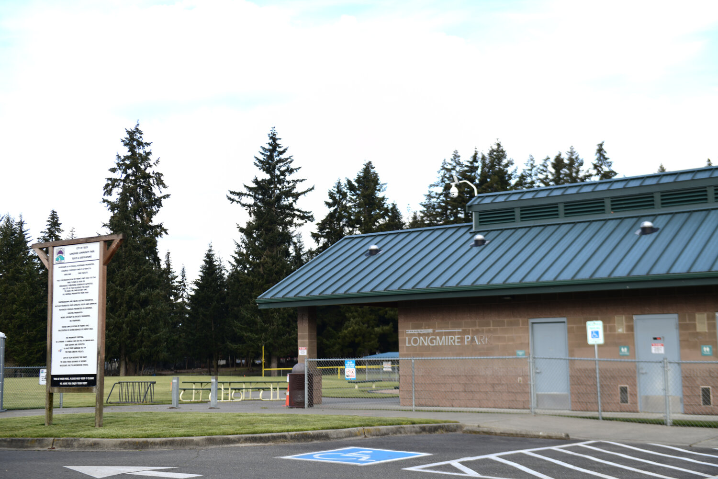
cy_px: 240
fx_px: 957
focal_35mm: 48
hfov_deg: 41.1
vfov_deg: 28.1
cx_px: 359
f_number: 3.5
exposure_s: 1/125
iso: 31
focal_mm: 48
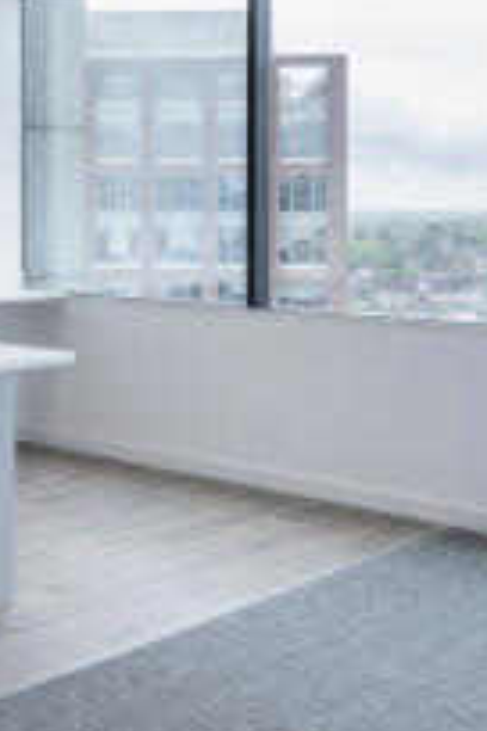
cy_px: 235
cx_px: 11
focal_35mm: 57
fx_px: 1160
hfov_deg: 22.9
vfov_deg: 34.6
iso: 64
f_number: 11
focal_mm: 24.5
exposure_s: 1/20
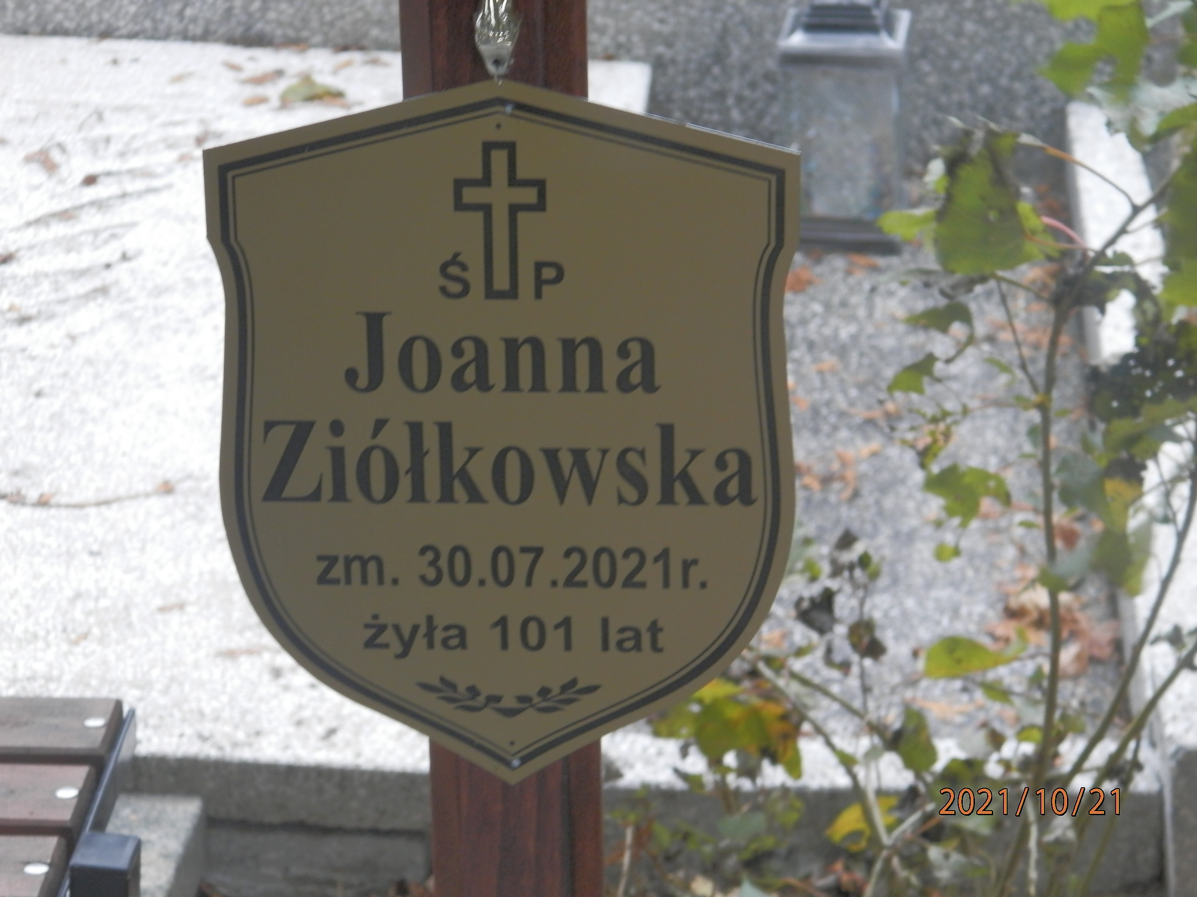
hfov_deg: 18.5
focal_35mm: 106
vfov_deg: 14.0
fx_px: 3665
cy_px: 448
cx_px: 598
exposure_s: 1/20
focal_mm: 19
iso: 200
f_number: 4.5
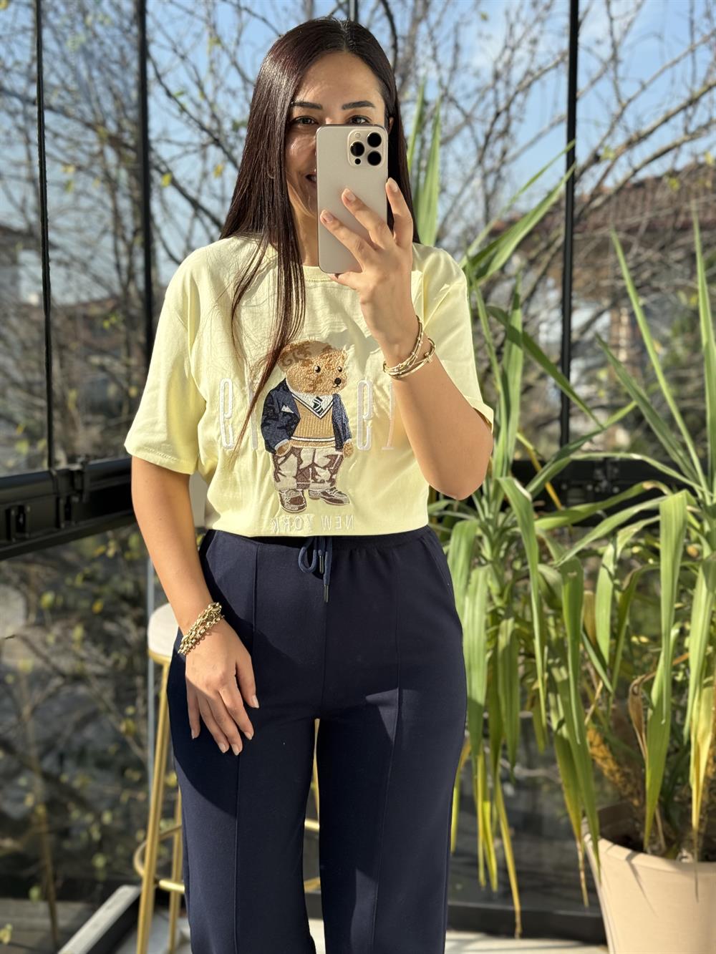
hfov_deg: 30.3
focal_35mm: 48
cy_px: 477
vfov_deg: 39.7
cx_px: 358
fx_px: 1324
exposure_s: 1/1264
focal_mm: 6.76
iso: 80
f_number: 1.78
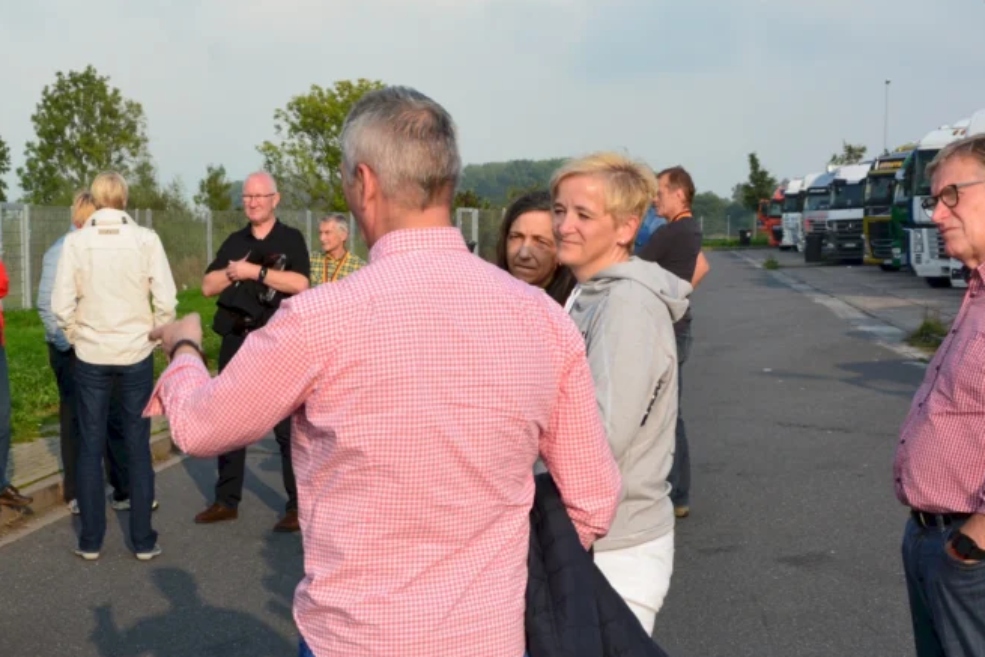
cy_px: 435
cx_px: 346
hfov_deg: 26.9
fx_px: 2052
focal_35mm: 75
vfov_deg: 18.1
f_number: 10
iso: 280
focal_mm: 32
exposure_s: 1/250
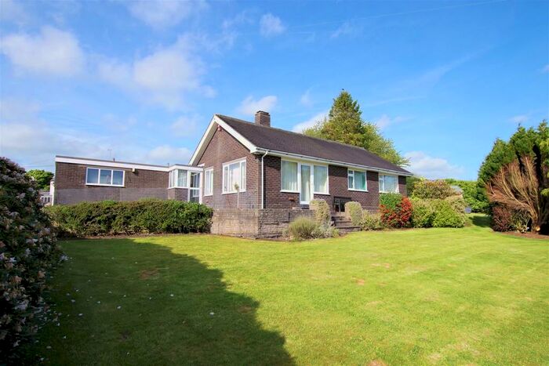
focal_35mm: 18
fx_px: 275
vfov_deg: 67.4
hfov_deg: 90.0
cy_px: 183
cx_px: 274
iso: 200
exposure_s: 1/400
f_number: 8
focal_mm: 12
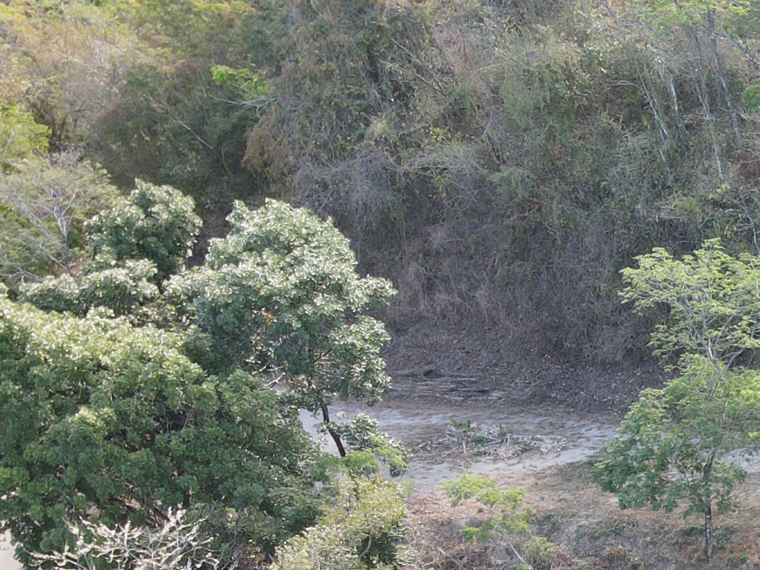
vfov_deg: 19.3
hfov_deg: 22.8
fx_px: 1559
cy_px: 725
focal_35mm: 71
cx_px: 1110
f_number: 2.8
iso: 100
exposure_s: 1/25
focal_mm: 4.5
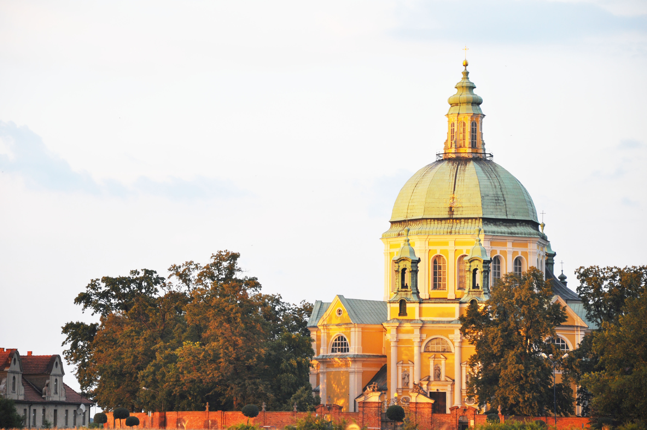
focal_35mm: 158
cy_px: 215
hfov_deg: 13.1
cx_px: 324
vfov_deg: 8.7
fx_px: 2827
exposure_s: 1/80
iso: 320
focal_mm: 105
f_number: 5.6
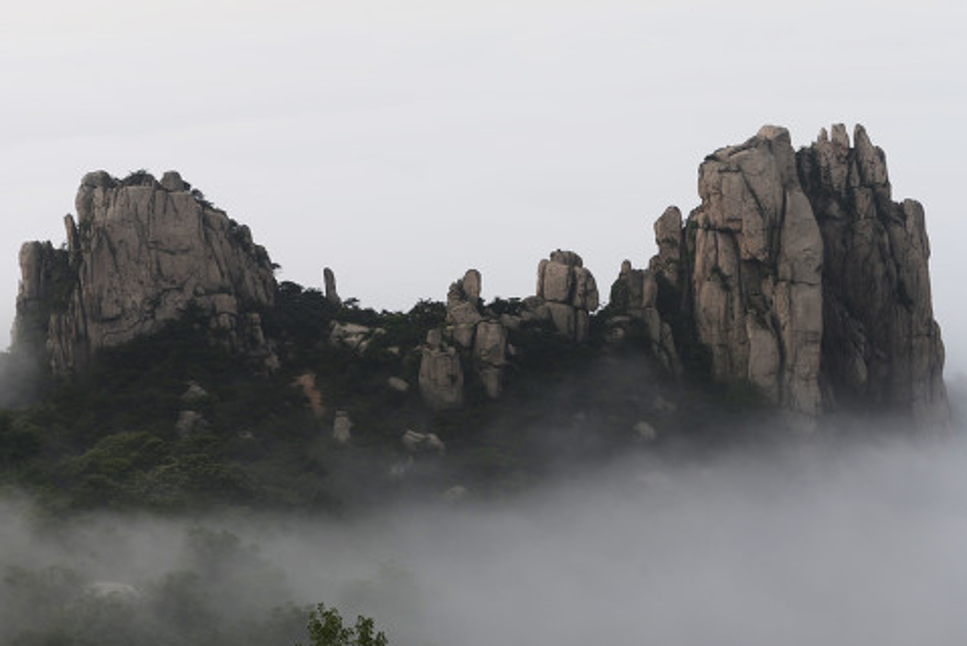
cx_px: 447
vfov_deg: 18.2
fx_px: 2015
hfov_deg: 27.0
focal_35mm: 75
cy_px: 418
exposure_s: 1/160
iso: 100
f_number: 6.3
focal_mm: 56
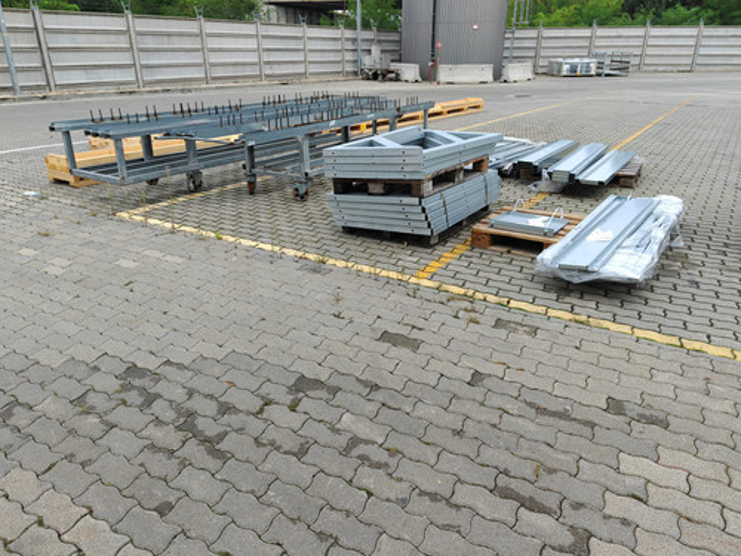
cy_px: 278
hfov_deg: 65.3
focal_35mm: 27
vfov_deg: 51.4
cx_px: 370
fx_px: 578
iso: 50
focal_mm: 7.62
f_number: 1.6
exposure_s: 1/462
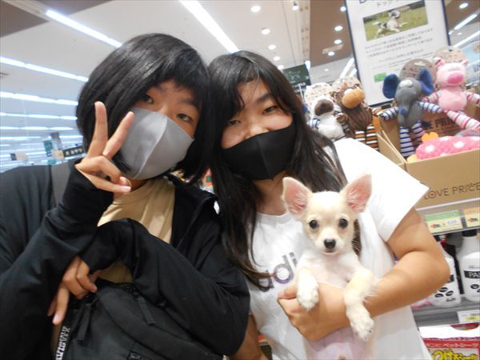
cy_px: 180
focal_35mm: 26
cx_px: 240
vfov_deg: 53.1
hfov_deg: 67.3
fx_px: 361
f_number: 3.2
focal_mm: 4.6
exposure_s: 1/30
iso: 250
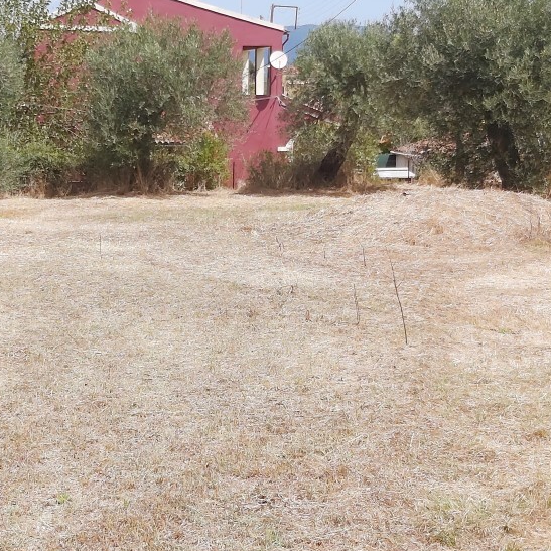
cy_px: 208
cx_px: 185
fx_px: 774
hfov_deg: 38.7
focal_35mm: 43
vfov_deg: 38.9
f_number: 1.7
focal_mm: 3.92
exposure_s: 1/907
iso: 64
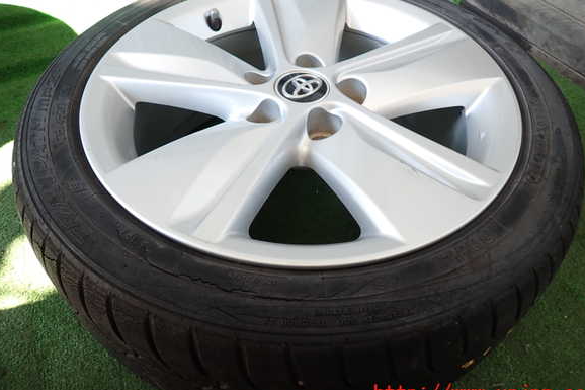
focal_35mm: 27
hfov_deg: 67.4
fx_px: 439
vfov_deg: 47.9
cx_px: 299
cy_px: 179
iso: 100
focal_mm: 4.5
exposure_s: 1/80
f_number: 2
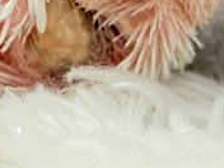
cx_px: -33
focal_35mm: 189
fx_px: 1223
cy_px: -48
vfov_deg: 7.8
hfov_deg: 10.3
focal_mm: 5.96
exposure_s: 1/50
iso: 40
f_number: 1.6
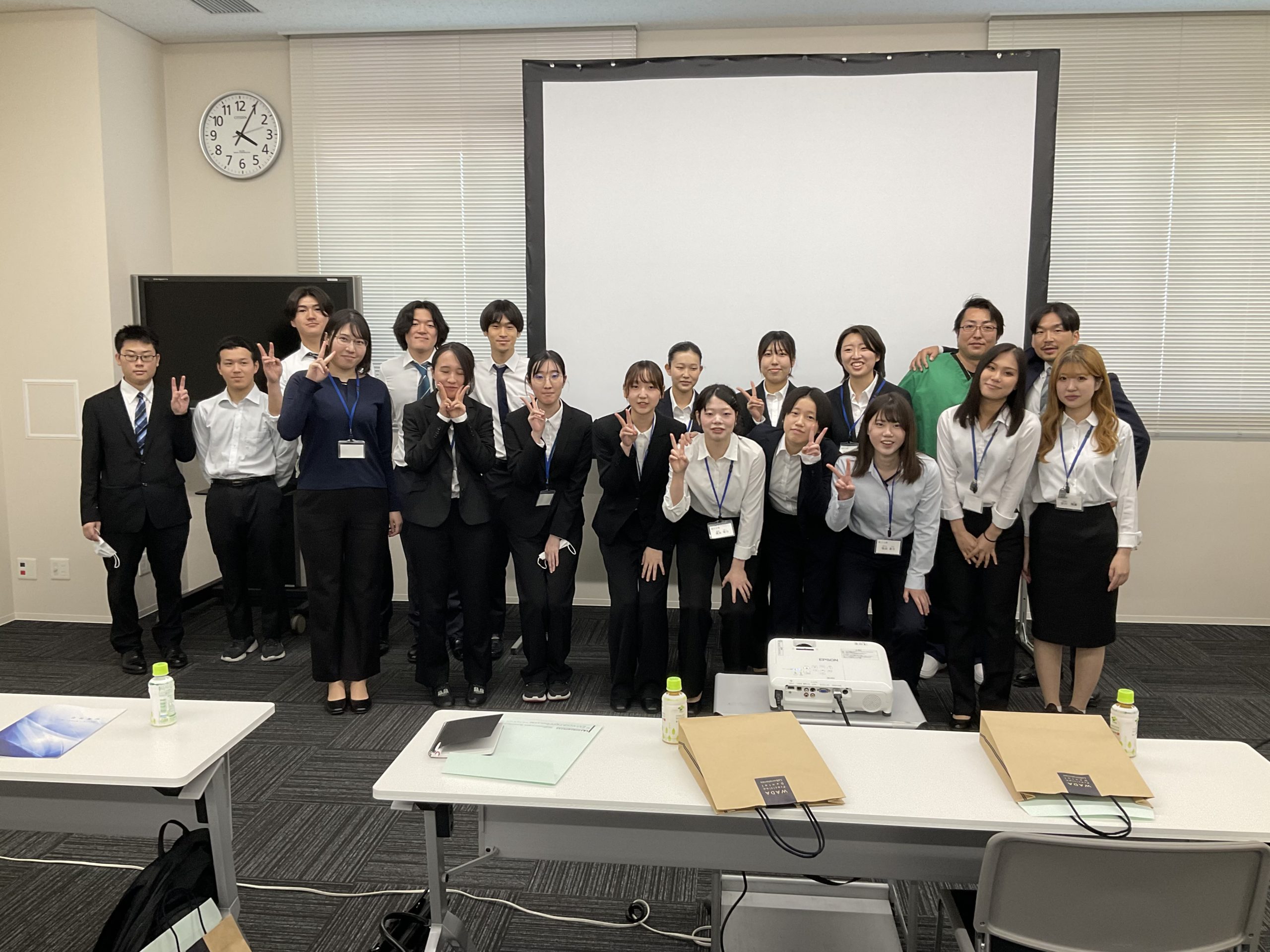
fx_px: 1064
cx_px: 635
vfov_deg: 48.2
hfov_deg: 61.7
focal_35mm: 29
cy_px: 476
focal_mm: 3
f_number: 1.8
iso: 64
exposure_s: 1/60
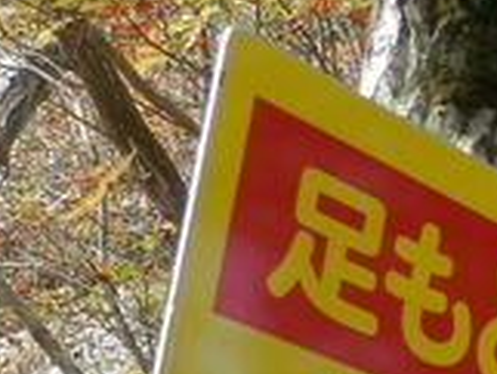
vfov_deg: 11.8
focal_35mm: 124
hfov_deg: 13.3
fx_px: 1782
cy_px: 383
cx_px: 1040
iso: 80
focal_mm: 4.5
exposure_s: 1/125
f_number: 3
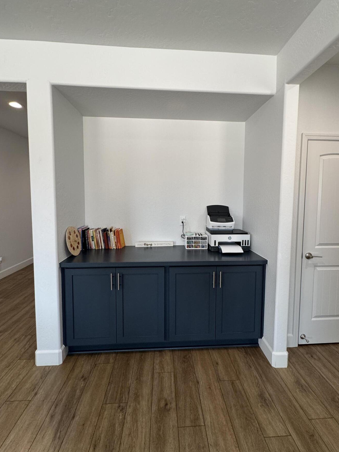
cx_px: 175
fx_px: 209
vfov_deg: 94.4
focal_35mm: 16
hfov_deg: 78.1
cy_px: 211
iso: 200
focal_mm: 2.22
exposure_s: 1/120
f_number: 2.2
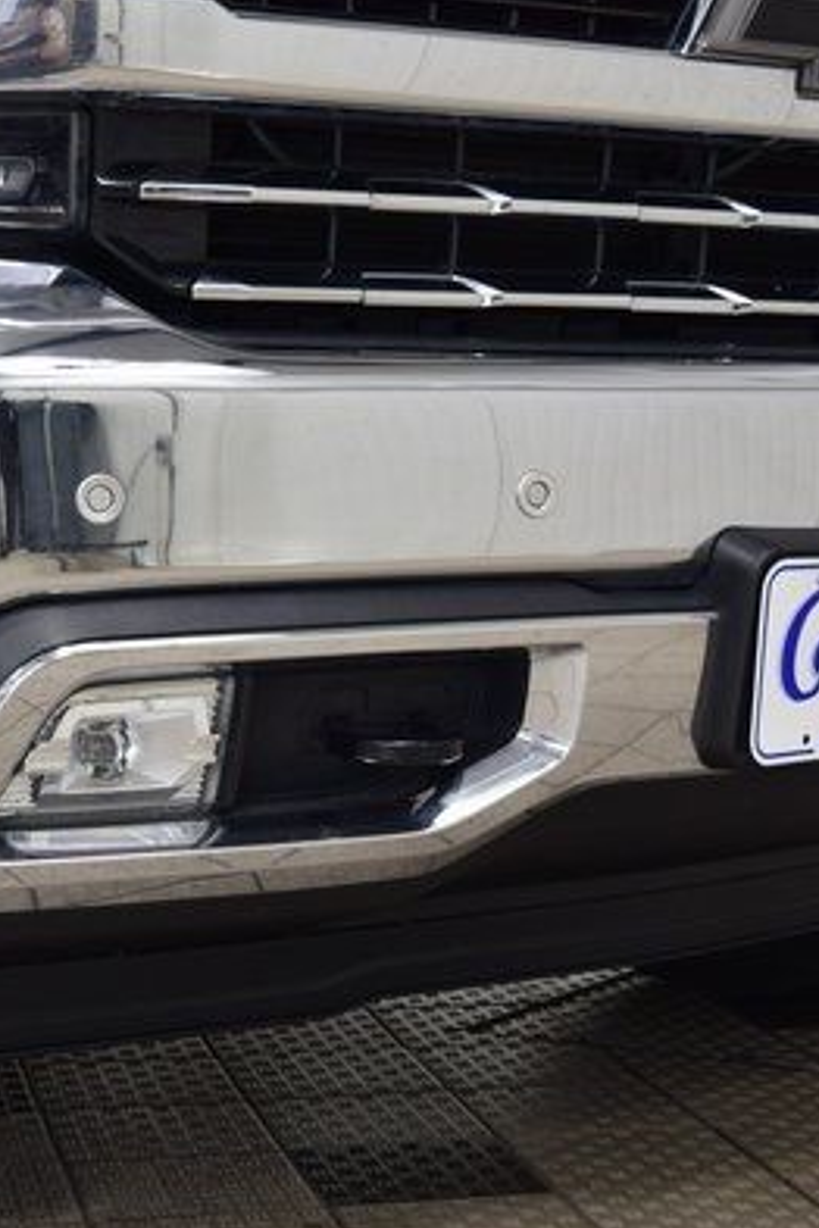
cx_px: 419
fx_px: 3003
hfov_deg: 15.5
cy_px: 608
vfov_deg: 23.1
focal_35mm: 88
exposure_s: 1/15
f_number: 6.3
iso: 400
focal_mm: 36
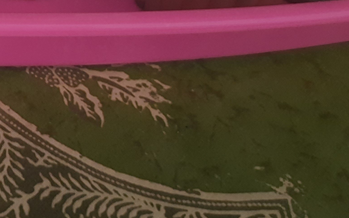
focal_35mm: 76
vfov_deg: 16.2
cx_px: -47
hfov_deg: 25.0
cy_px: -72
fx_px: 723
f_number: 1.8
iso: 640
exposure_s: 1/20
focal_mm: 5.23
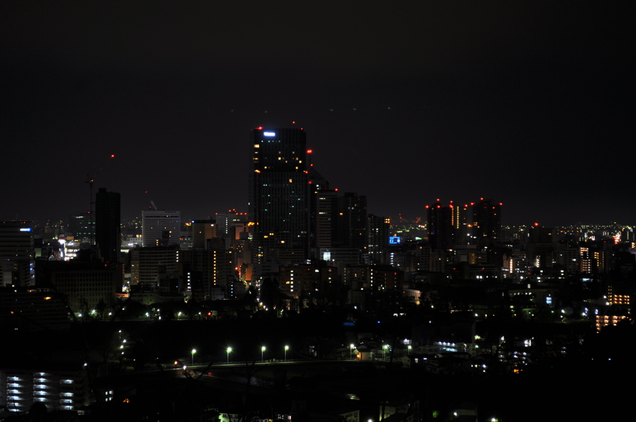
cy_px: 211
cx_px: 318
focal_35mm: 82
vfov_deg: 16.5
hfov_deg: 24.6
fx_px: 1456
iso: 200
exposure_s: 10
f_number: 5.6
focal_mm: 55
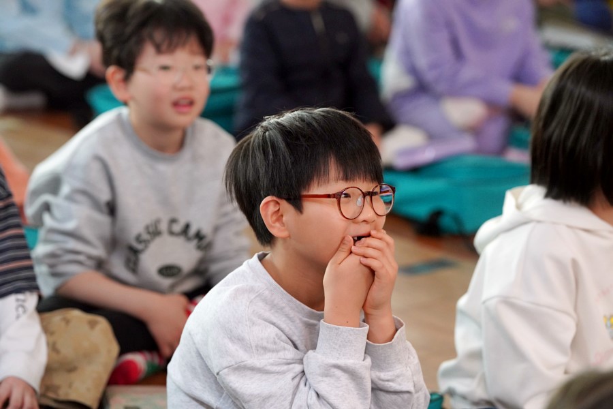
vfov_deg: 9.5
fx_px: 2452
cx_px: 306
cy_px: 204
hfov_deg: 14.3
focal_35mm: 144
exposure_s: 1/160
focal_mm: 144
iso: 3200
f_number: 4
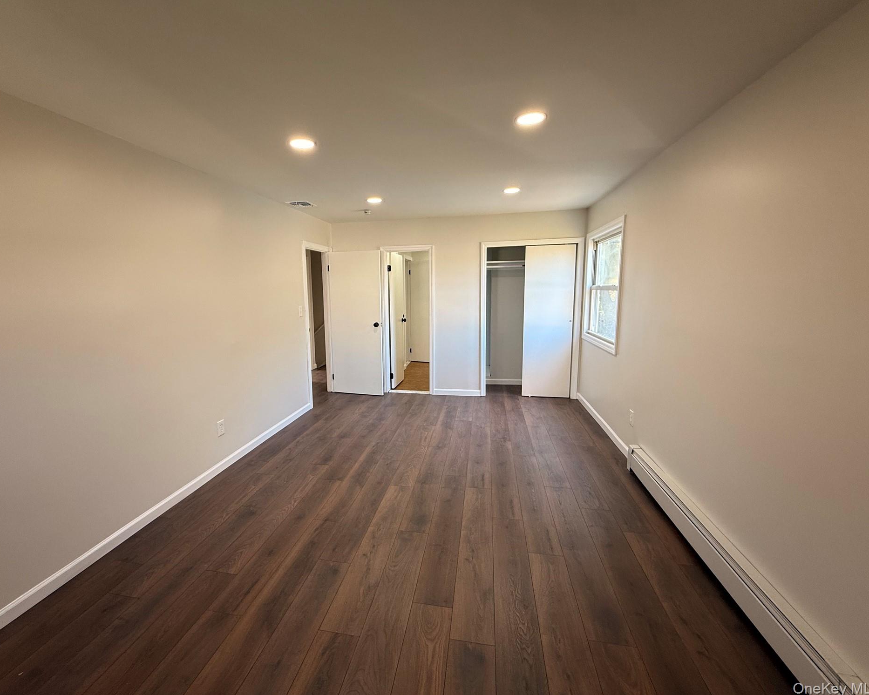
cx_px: 411
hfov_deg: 96.7
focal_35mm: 15
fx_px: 386
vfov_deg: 84.0
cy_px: 342
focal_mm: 2.22
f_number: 2.2
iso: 125
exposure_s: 1/120
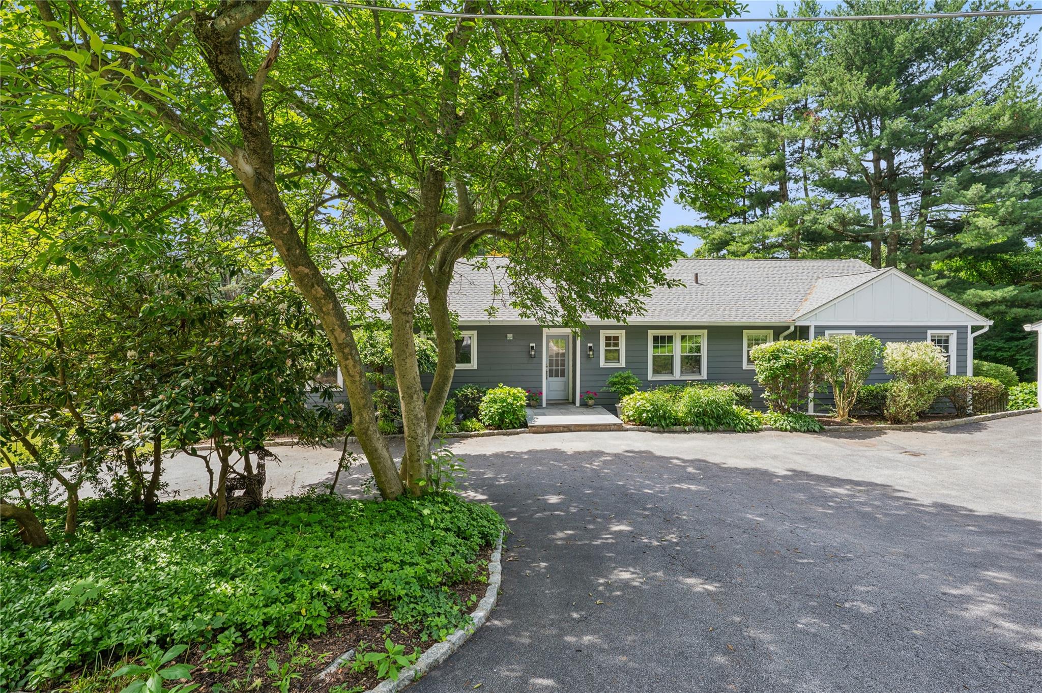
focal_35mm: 18
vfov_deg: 68.8
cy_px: 346
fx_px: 506
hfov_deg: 91.7
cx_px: 521
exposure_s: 1/40
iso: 200
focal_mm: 17.5
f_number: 11
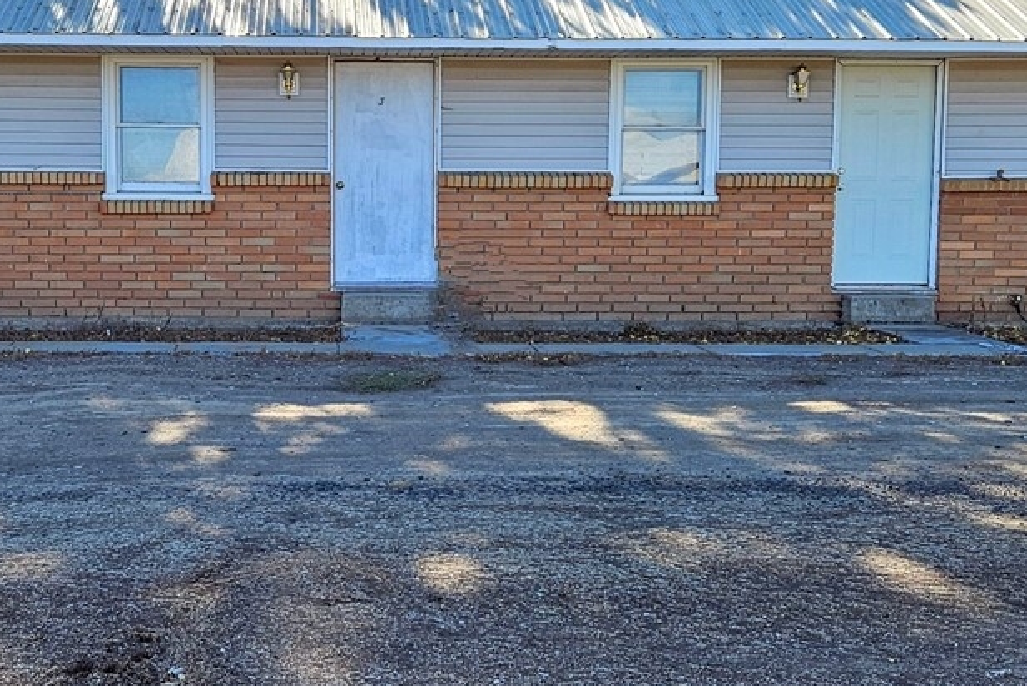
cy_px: 375
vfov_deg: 21.9
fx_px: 1769
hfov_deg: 32.2
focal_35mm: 62
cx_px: 399
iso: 40
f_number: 1.8
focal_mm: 5.4
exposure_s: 1/1126
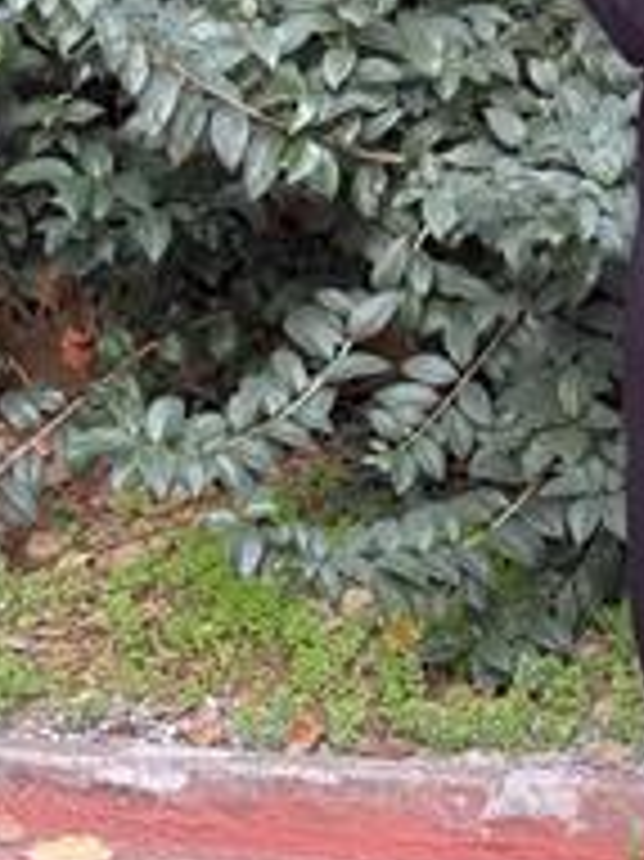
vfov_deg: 14.6
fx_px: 3328
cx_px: 865
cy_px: 70
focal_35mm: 134
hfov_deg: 10.8
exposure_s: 1/156
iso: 80
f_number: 1.78
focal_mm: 6.76
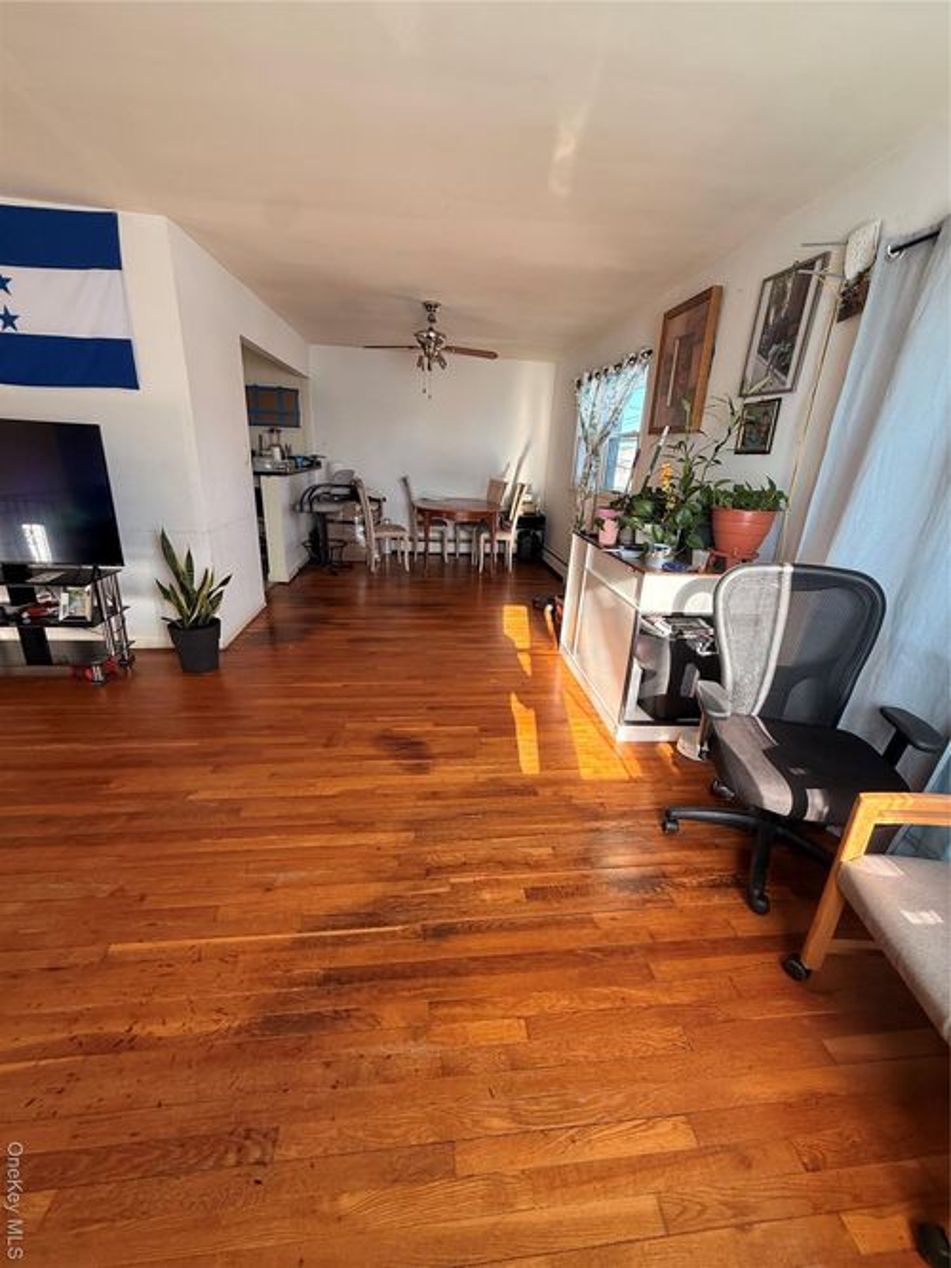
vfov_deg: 102.1
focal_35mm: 14
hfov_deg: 85.7
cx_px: 476
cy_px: 634
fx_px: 513
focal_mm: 2.22
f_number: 2.2
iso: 125
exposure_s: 1/99
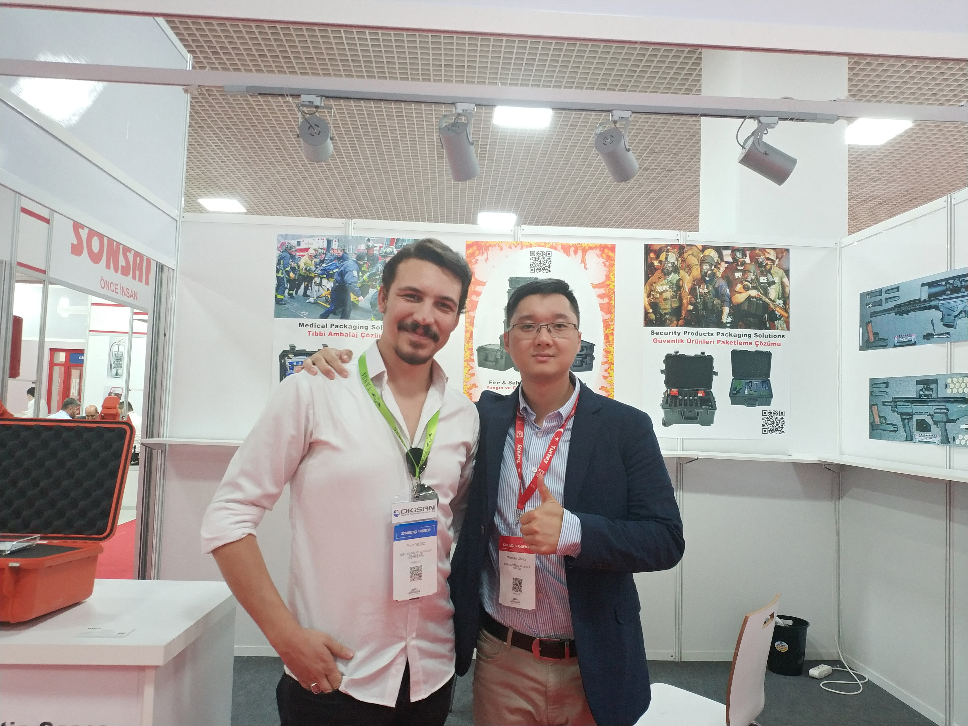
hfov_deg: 56.8
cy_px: 363
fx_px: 895
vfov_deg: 44.2
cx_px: 484
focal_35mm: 32
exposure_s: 1/33
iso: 198
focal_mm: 4.5
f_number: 2
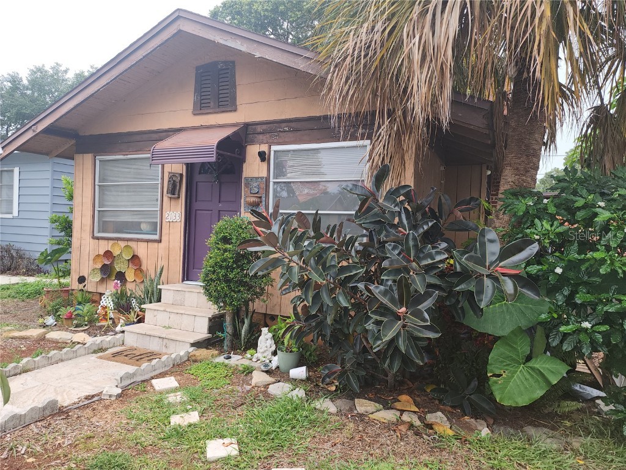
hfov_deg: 73.9
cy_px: 235
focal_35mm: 23
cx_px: 313
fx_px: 416
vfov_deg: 58.9
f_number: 1.8
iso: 12
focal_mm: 6.4
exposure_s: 1/339
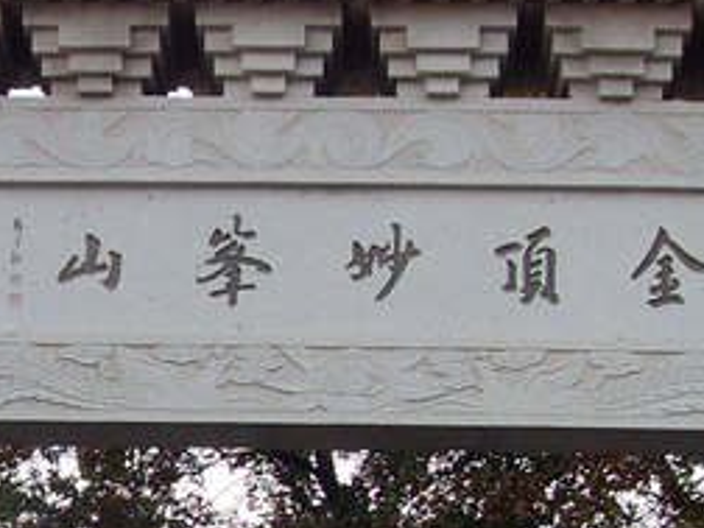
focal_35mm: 125
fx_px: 2542
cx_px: 332
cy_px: 745
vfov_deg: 11.5
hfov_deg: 15.8
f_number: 2.8
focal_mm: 6.3
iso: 80
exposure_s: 1/250
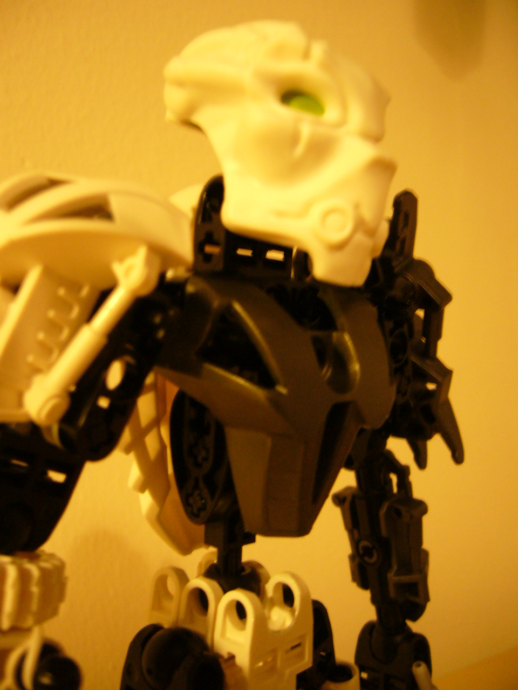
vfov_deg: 52.6
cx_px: 259
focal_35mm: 35
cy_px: 345
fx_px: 698
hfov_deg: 40.7
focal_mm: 5.8
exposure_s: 1/6
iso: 200
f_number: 2.8
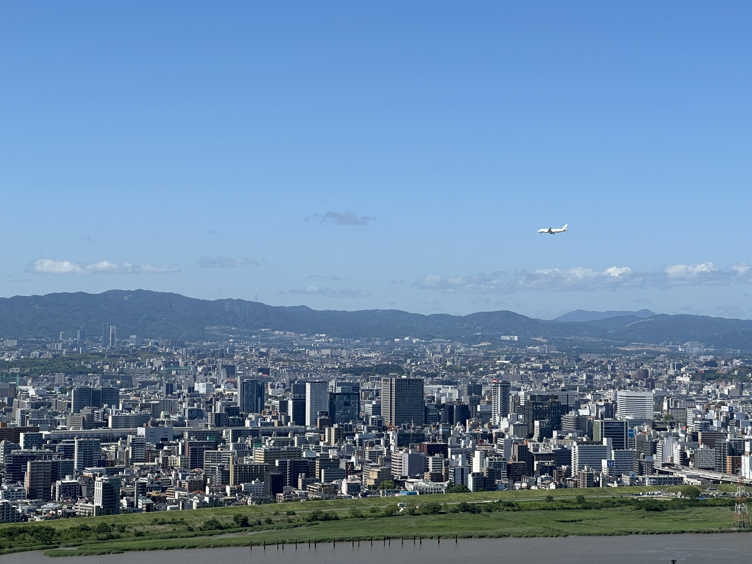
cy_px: 268
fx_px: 1825
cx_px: 384
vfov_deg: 17.6
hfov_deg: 23.3
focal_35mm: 84
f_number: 2.8
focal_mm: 9
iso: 32
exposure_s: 1/1167
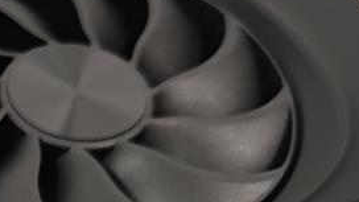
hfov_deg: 13.4
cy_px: 471
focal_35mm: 150
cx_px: -206
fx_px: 1428
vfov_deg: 7.6
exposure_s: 1/100
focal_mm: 6.78
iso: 79
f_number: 1.85
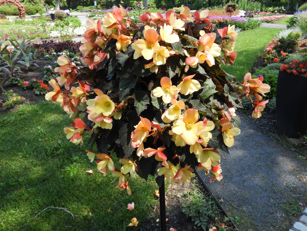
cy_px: 116
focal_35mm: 30
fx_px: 266
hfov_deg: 60.0
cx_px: 154
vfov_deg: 46.8
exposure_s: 1/200
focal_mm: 5.4
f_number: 3.5
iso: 100
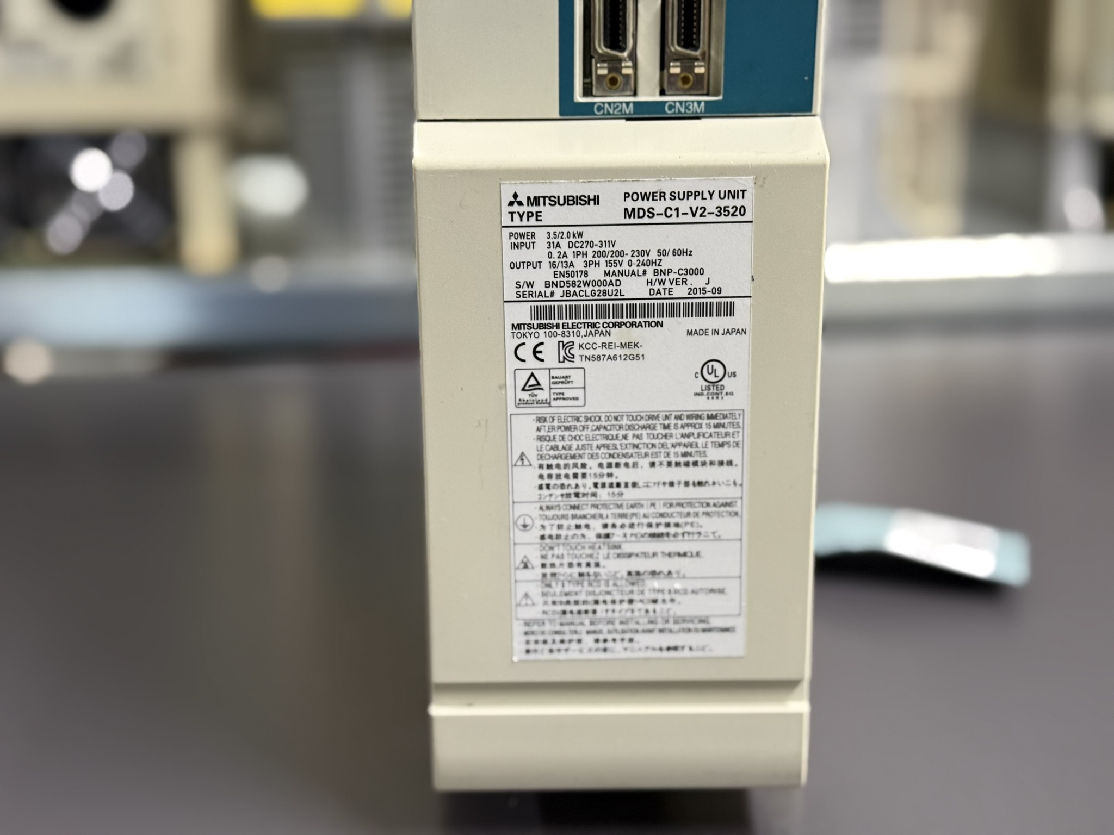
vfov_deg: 30.3
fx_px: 1545
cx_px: 557
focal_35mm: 48
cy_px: 418
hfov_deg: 39.7
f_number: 1.78
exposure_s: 1/33
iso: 200
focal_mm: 6.76
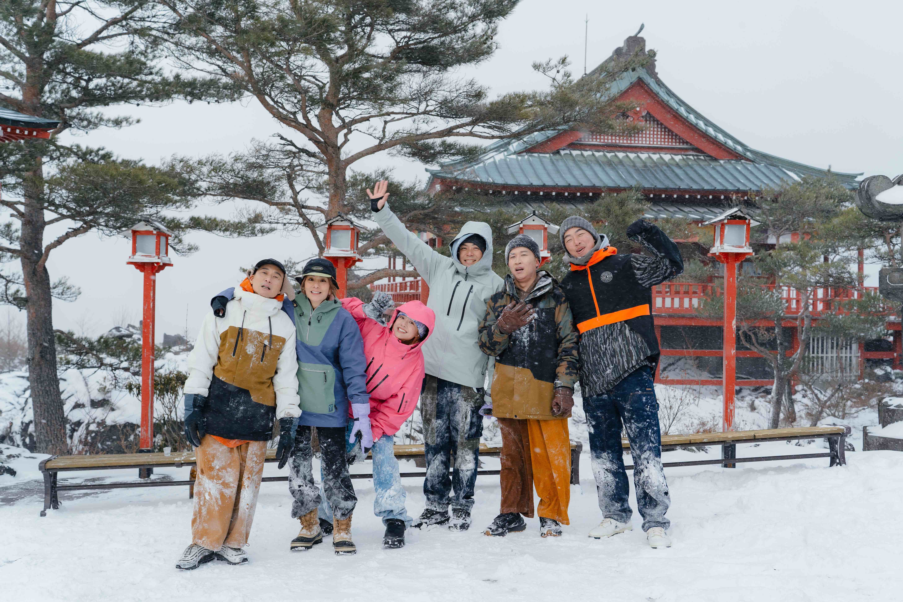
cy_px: 301
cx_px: 452
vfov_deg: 37.9
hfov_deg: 54.4
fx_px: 878
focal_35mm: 35
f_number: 3.5
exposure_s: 1/320
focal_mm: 35
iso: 200
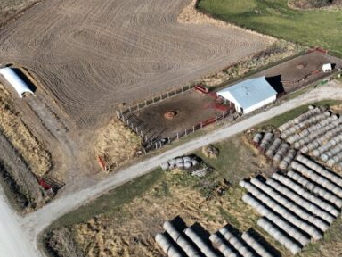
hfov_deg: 37.6
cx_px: 294
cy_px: 42
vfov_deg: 29.4
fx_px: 474
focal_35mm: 48
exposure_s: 1/160
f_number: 2.8
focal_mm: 12.29
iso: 110
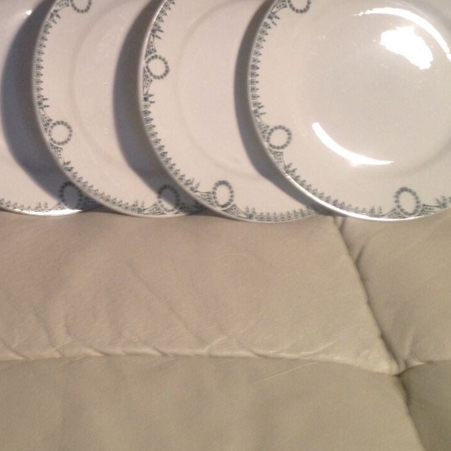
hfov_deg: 23.9
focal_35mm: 71
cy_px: 115
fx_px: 1047
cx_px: 74
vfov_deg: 24.1
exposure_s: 1/20
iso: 64
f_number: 2.4
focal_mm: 4.28
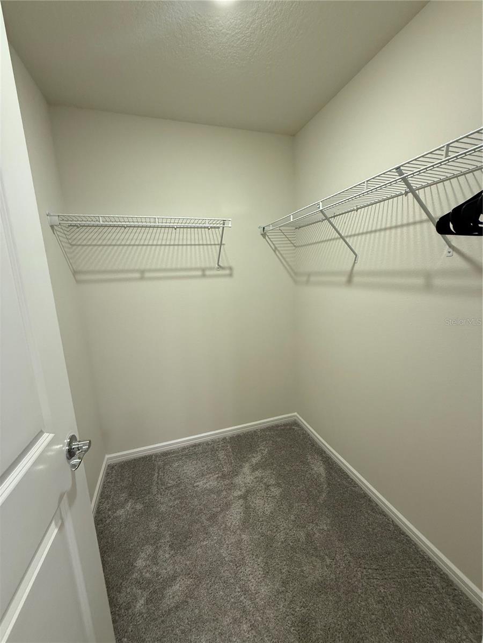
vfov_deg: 102.1
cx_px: 242
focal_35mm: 14
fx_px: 260
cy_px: 322
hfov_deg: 85.7
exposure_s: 1/60
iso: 200
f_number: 2.2
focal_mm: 2.22
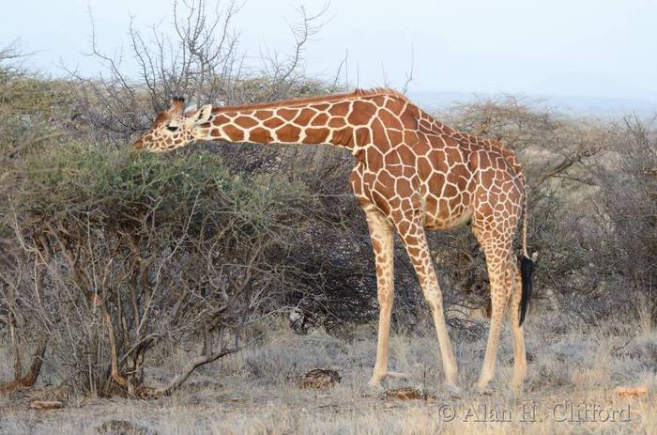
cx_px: 328
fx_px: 4369
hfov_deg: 8.6
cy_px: 218
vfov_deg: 5.7
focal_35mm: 240
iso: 1250
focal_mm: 160
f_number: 5
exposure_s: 1/500
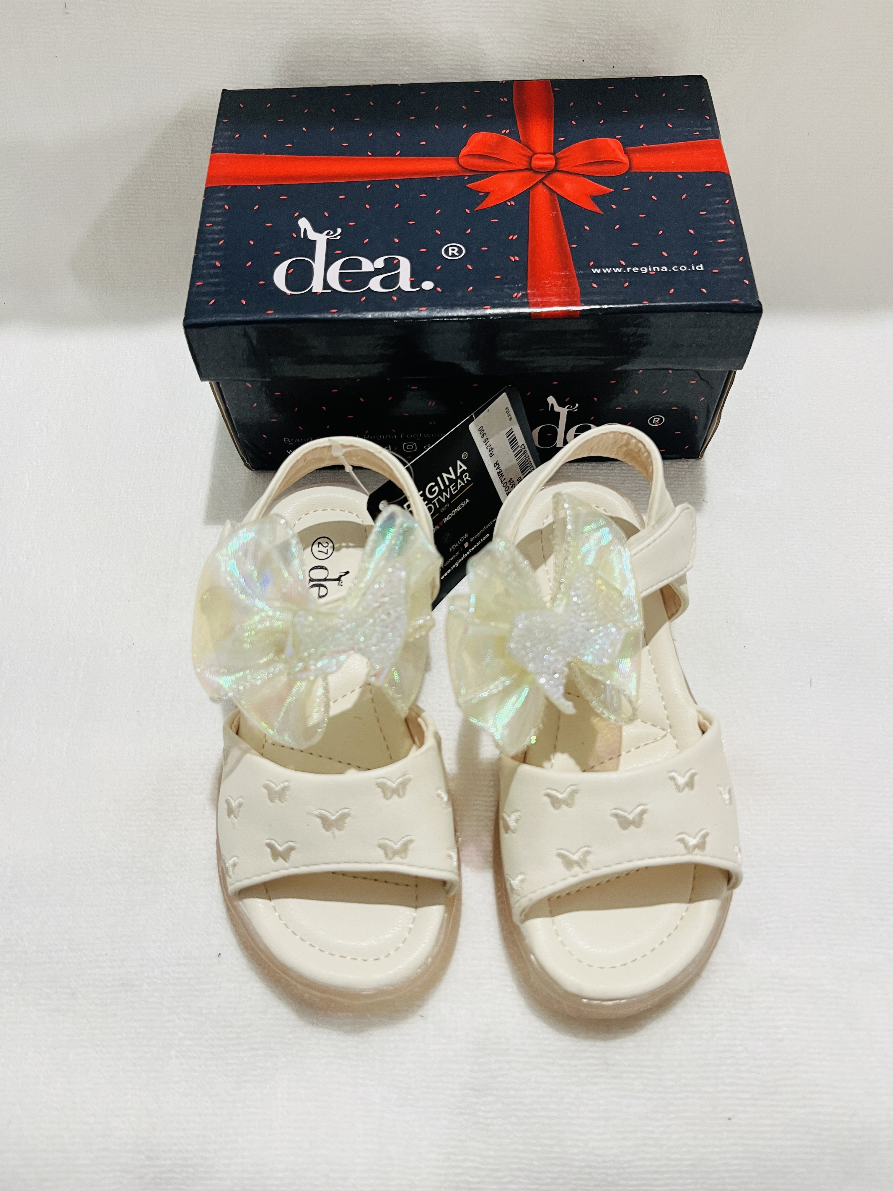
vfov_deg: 67.3
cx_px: 446
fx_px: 894
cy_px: 596
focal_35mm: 26
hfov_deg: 53.1
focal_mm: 5.1
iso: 160
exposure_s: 1/50
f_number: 1.6
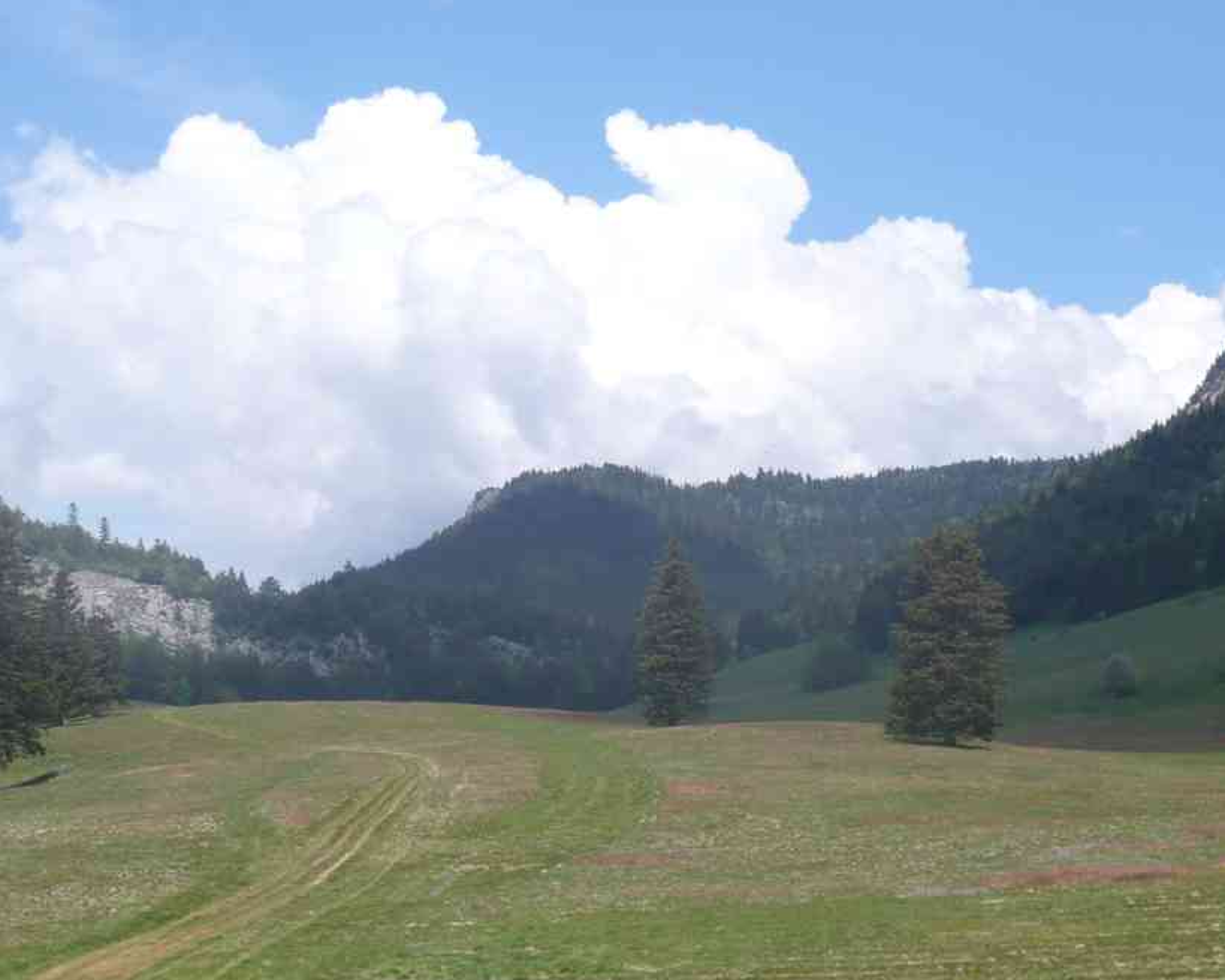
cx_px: 567
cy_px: 485
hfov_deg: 26.4
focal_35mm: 72
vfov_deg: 21.3
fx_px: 2610
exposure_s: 1/200
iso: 100
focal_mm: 7.5
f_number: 9
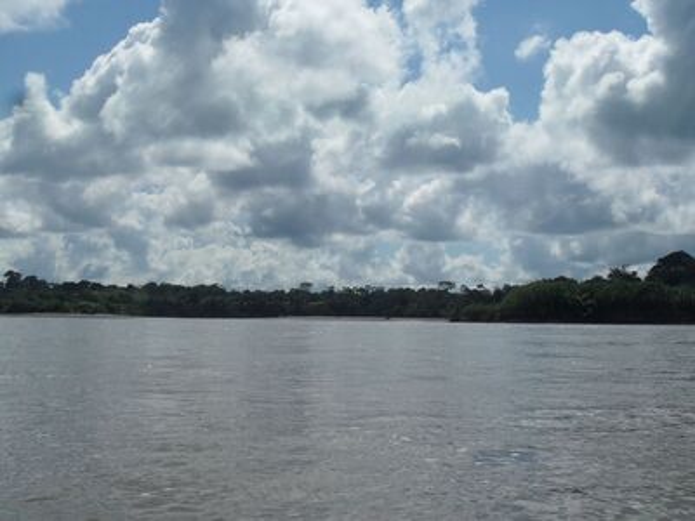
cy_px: 260
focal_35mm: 60
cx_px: 348
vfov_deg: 24.4
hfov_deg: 32.2
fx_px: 1205
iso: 80
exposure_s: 1/500
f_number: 10
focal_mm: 9.9
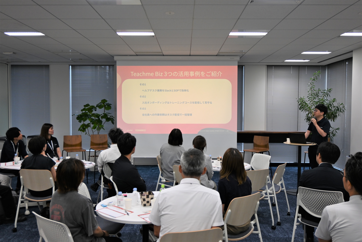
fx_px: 324
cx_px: 181
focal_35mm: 32
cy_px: 121
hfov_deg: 58.3
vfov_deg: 40.8
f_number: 4
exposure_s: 1/125
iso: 640
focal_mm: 21.5
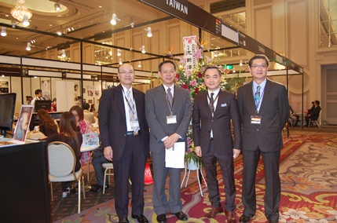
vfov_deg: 47.7
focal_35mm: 27
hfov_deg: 67.5
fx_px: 252
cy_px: 112
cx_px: 168
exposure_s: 1/60
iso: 400
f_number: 3.5
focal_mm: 18
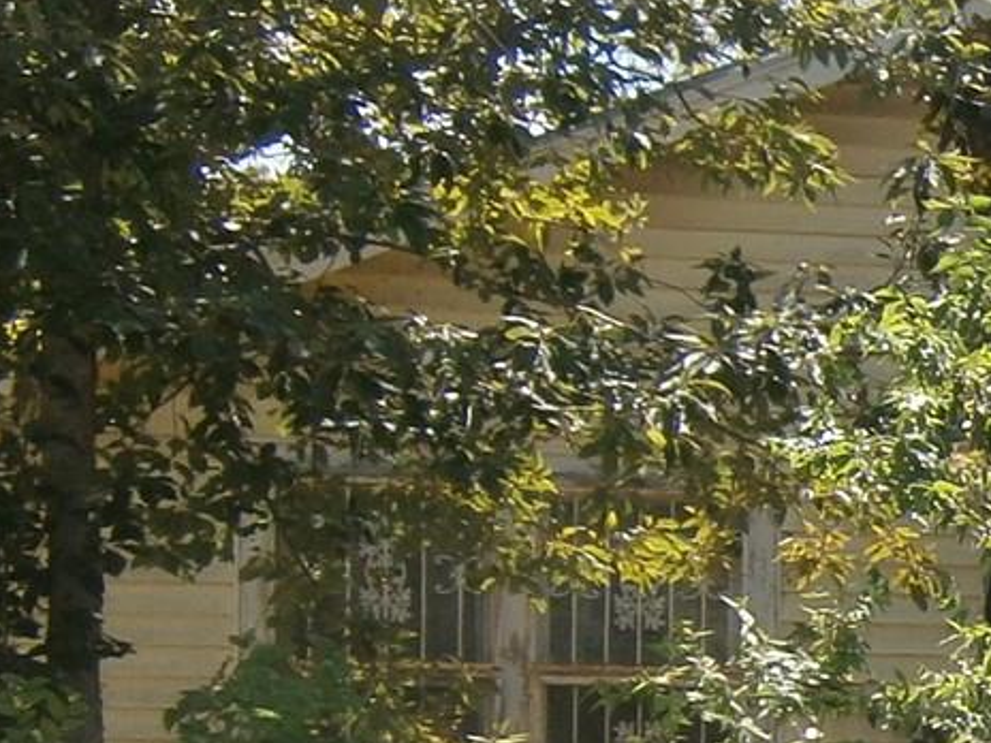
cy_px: 935
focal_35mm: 159
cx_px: 2102
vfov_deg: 9.2
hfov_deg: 11.1
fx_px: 4552
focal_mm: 6.4
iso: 80
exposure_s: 1/400
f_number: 3.1
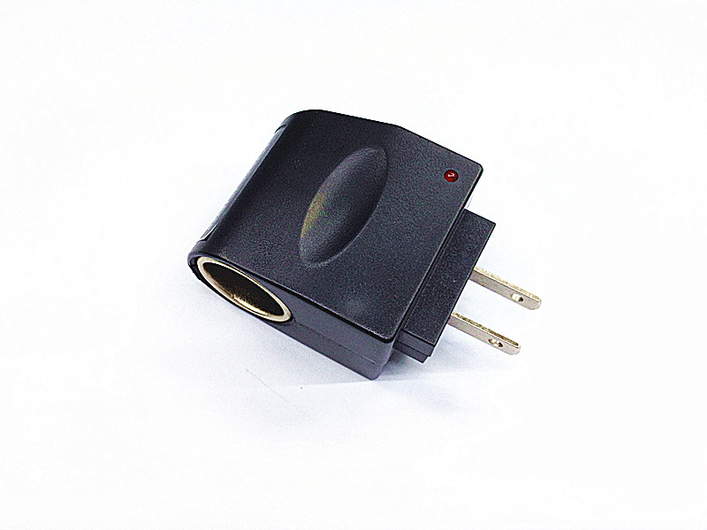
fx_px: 715
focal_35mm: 35
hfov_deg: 52.6
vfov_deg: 40.7
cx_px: 354
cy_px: 265
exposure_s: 1/20
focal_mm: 4.28
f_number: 2.4
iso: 64
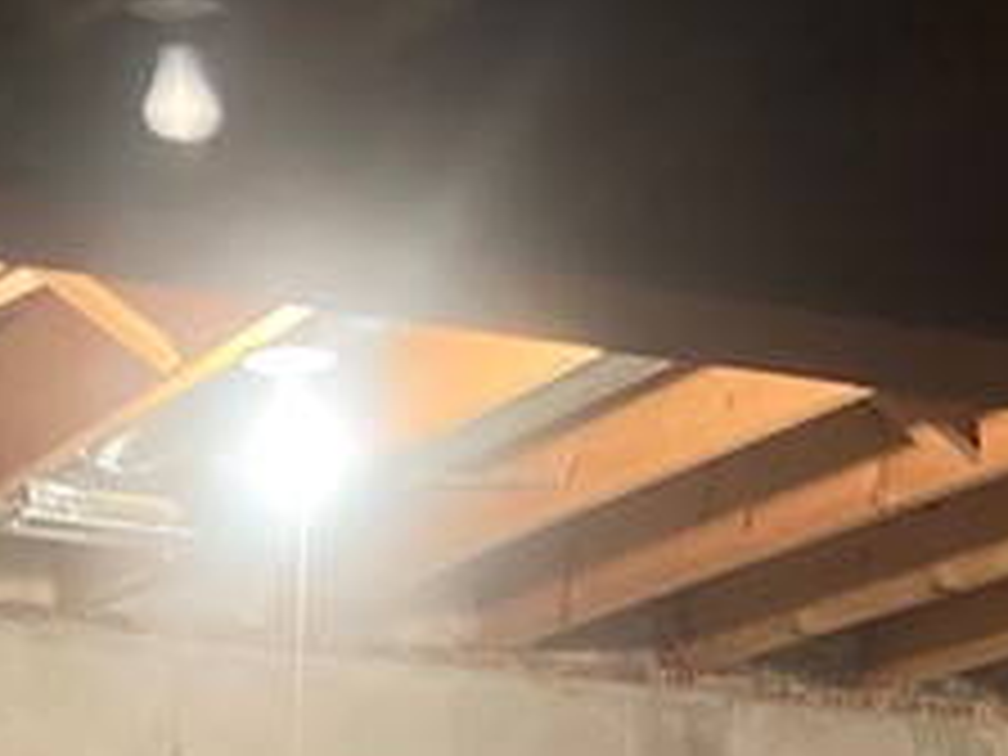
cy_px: 1426
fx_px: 3727
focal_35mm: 128
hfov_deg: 15.4
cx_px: 338
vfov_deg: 10.7
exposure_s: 1/30
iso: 500
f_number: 1.8
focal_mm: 3.99
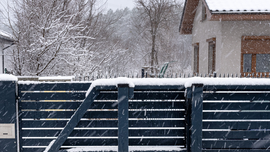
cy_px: 131
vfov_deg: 17.0
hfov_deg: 30.1
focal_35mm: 70
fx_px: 501
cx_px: 119
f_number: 6.3
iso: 125
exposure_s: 1/125
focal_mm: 35
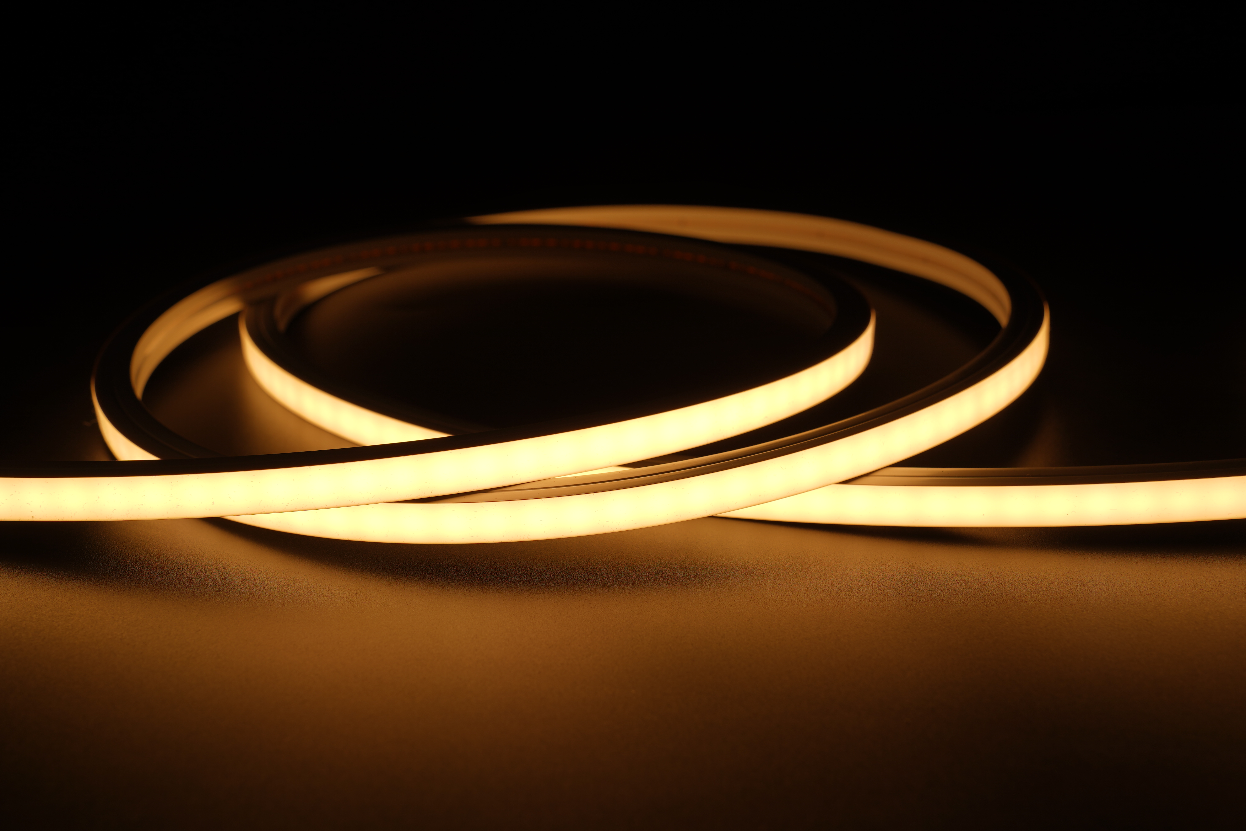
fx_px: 1973
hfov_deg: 35.1
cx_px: 623
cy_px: 416
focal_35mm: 57
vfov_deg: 23.8
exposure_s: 1/80
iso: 50
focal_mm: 57
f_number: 9
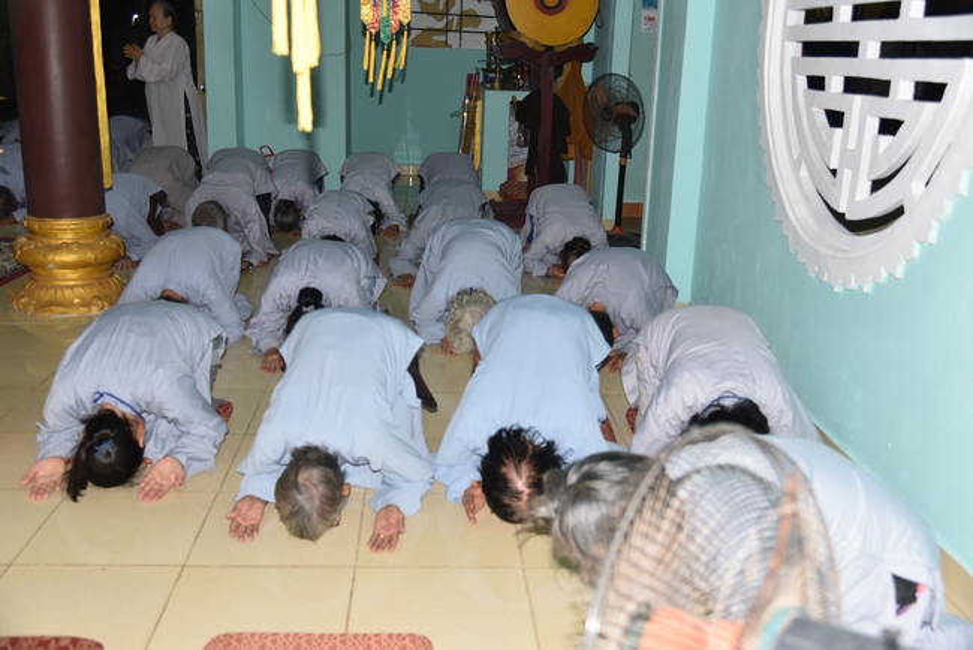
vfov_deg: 38.9
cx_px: 486
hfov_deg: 55.8
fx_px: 919
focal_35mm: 34
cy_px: 325
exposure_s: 1/60
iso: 320
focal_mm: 34
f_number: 4
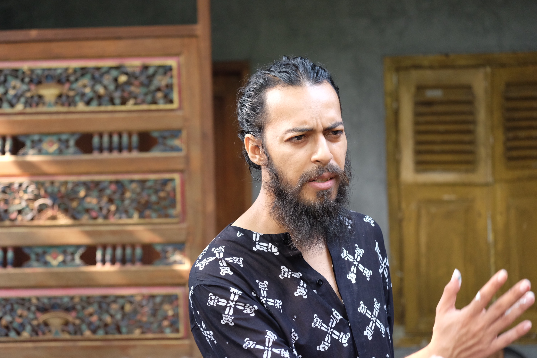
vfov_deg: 16.5
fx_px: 1238
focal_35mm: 83
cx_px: 268
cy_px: 179
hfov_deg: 24.5
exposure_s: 1/250
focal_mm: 55
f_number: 3.5
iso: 2000
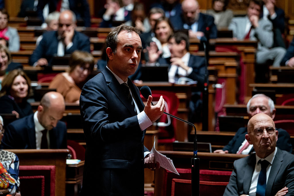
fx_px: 1339
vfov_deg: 8.4
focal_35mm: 164
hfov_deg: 12.5
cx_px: 147
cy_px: 98
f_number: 4
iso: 6400
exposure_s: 1/160
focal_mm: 164
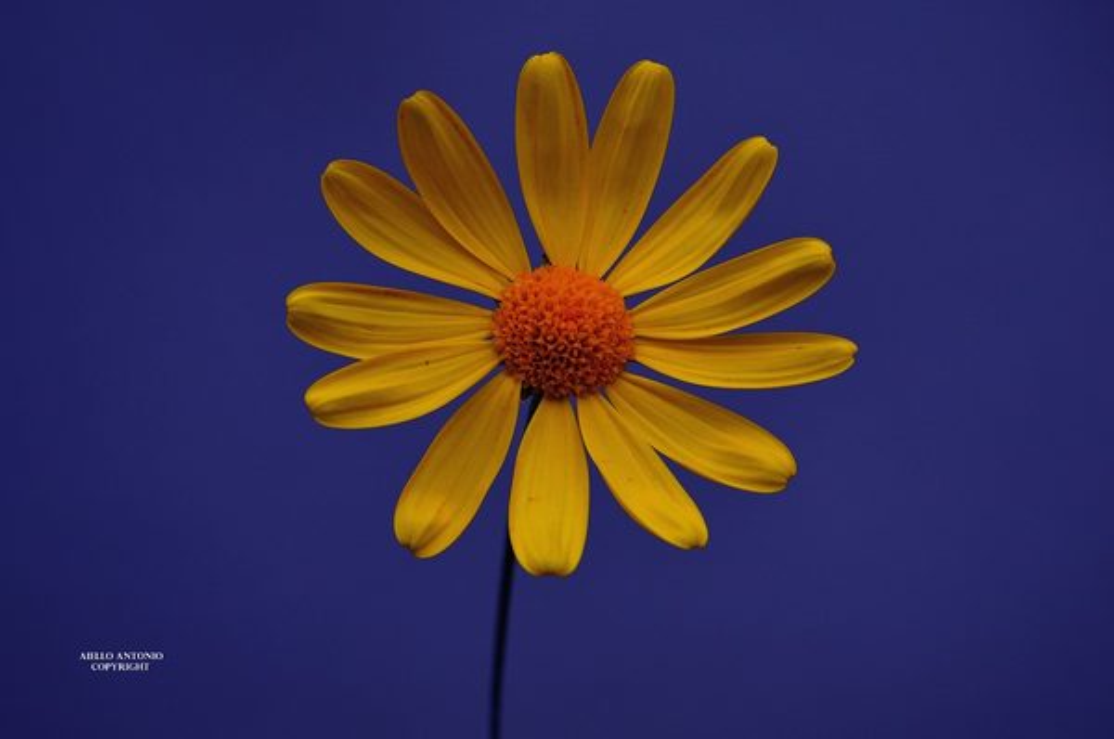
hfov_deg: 4.6
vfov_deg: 3.0
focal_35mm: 450
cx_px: 557
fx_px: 13903
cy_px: 370
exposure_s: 1/100
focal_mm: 300
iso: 400
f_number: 9
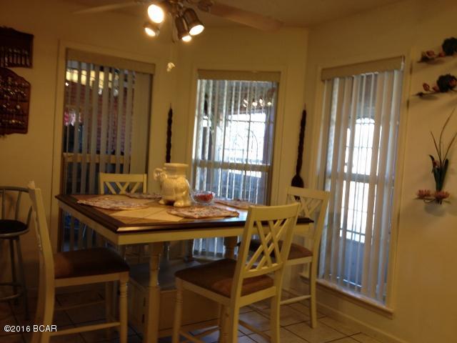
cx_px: 228
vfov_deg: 40.7
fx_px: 462
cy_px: 172
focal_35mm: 35
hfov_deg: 52.6
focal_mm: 4.28
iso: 64
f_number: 2.4
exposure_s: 1/24
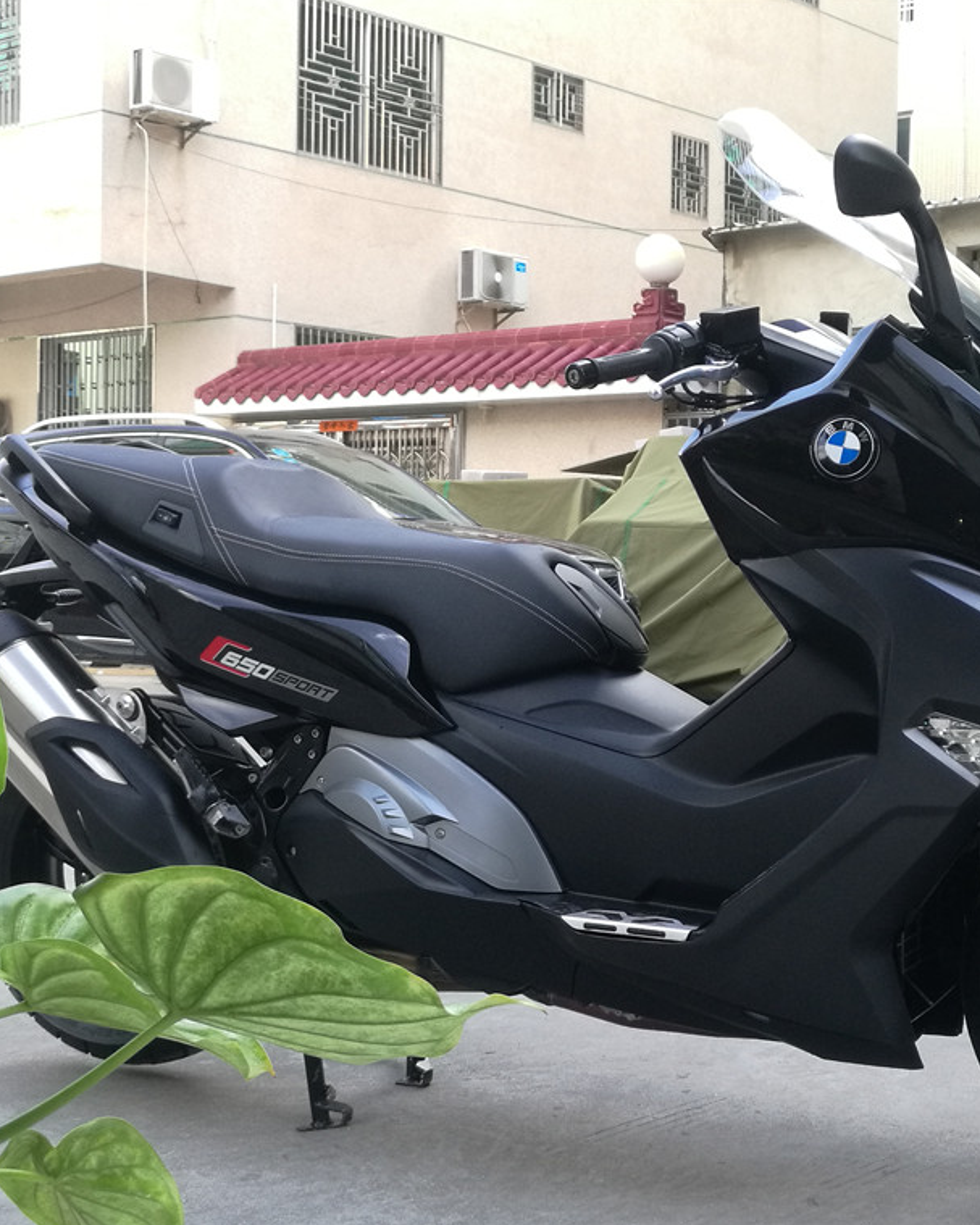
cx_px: 704
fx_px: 1958
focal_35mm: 54
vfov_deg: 34.7
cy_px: 613
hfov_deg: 27.8
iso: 64
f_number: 2
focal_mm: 4.04
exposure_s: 1/100
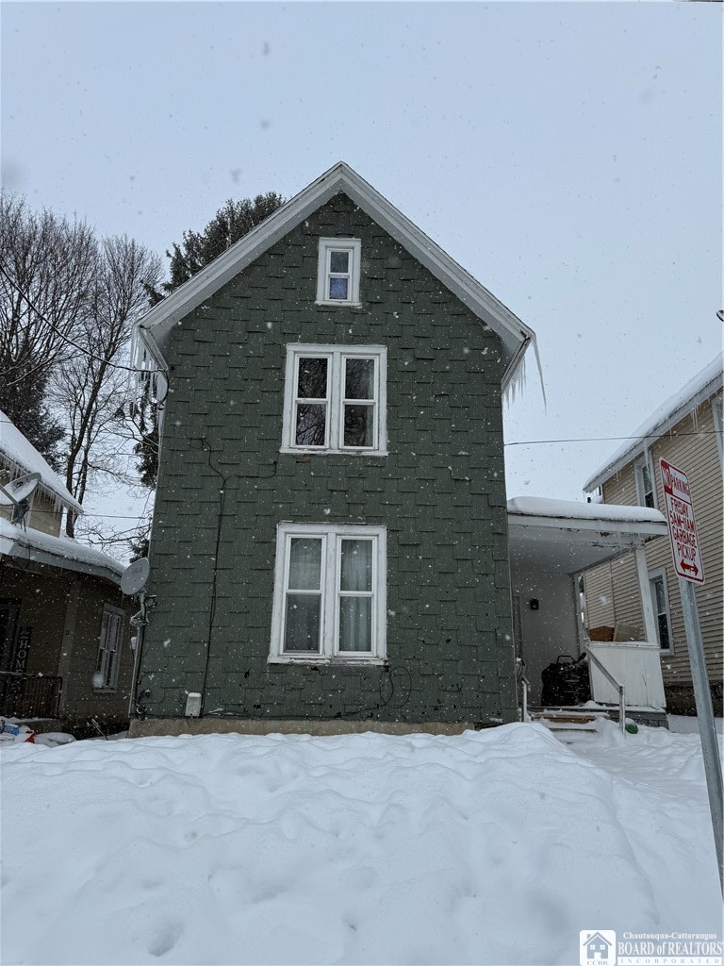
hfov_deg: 56.8
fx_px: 669
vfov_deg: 71.6
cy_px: 483
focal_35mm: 24
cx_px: 362
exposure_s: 1/5319
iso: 80
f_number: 1.78
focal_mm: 6.76
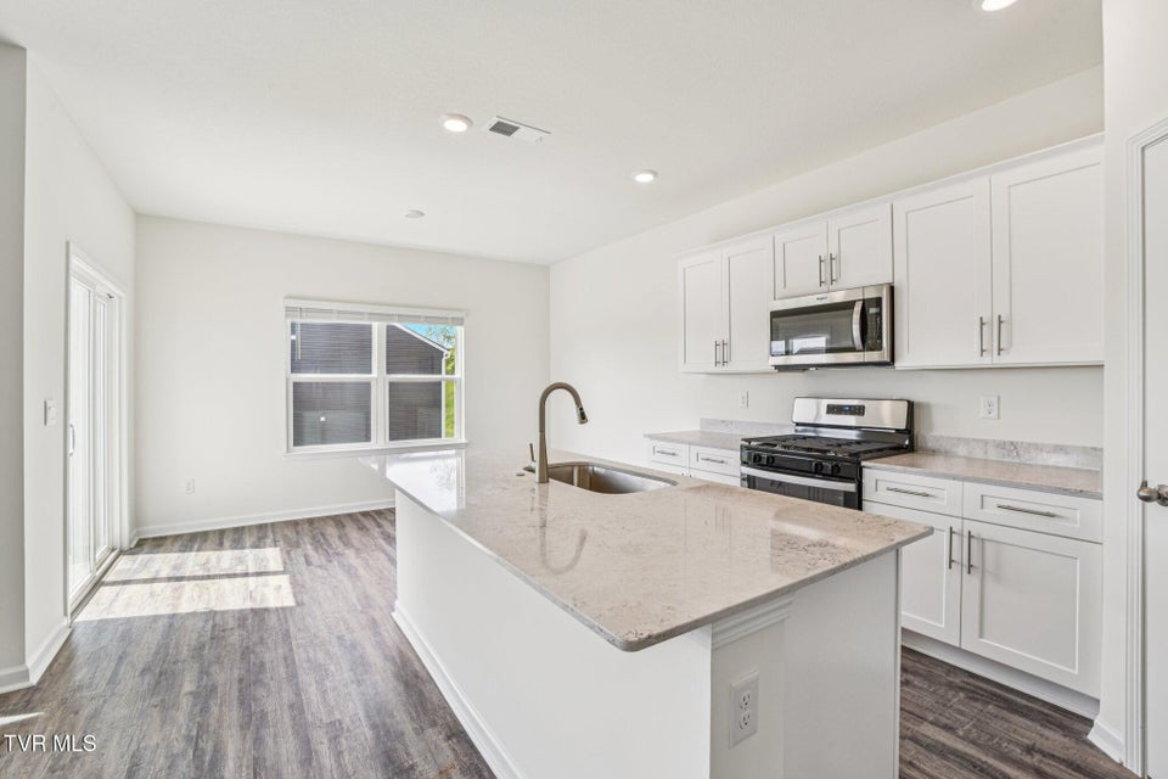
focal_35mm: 15
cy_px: 390
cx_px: 584
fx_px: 487
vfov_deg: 77.3
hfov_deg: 100.4
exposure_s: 1/40
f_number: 11
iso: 100
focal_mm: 15
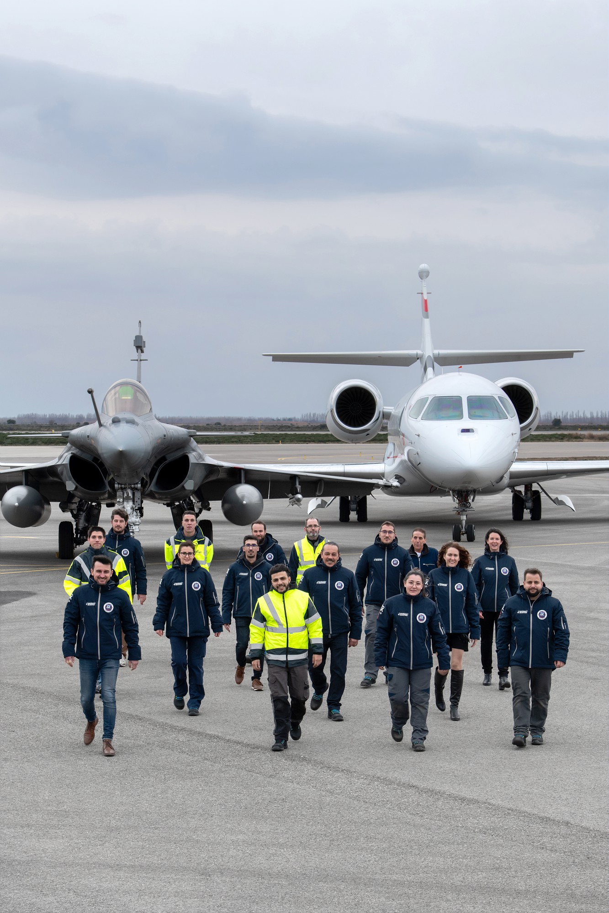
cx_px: 304
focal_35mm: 82
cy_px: 456
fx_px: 2081
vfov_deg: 24.8
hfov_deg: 16.6
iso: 320
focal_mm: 82
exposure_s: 1/80
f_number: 8
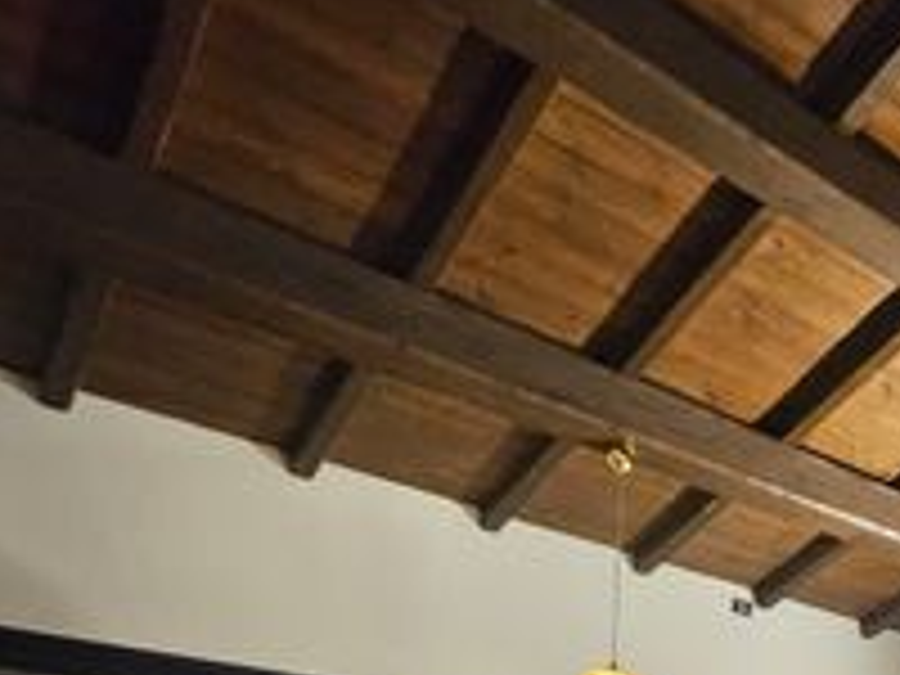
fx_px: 1014
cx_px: 1053
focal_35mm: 39
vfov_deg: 29.2
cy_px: 896
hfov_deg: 37.5
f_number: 2.2
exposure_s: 1/33
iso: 800
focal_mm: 1.7
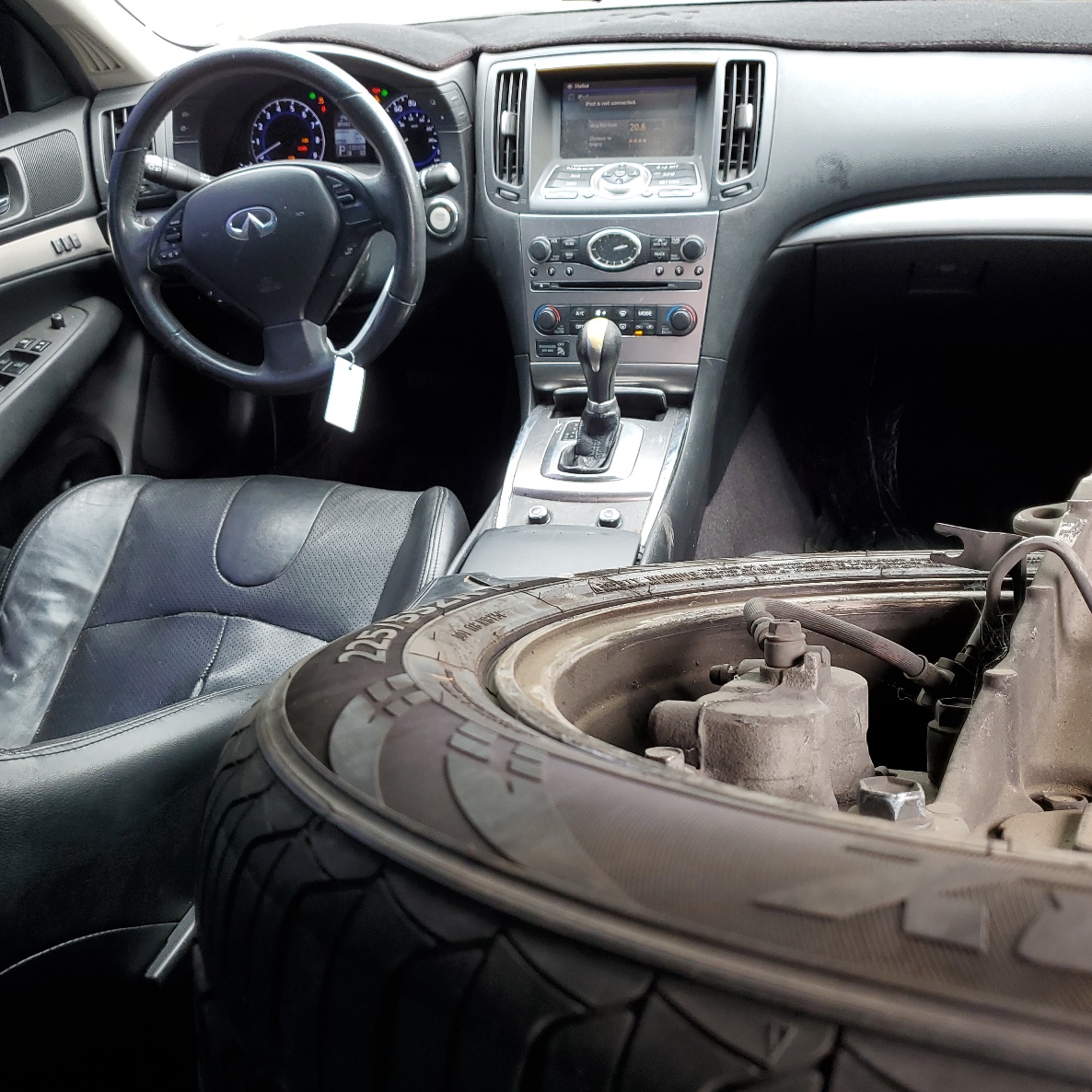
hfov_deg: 52.5
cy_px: 552
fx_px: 1106
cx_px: 555
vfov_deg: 52.5
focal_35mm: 31
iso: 56
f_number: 1.5
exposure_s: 1/120
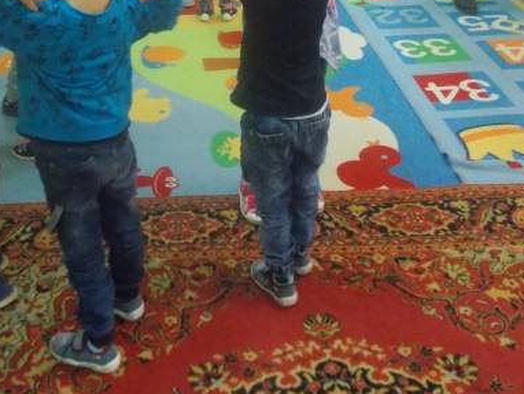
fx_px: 772
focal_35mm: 51
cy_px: 14
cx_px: 203
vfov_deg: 27.2
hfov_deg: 37.3
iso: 800
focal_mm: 4.6
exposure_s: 1/40
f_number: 3.2
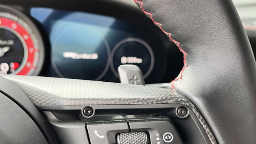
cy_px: 96
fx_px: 244
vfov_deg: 32.6
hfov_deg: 55.2
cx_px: 114
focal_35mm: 36
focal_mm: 5.1
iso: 160
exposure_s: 1/49
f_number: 1.6
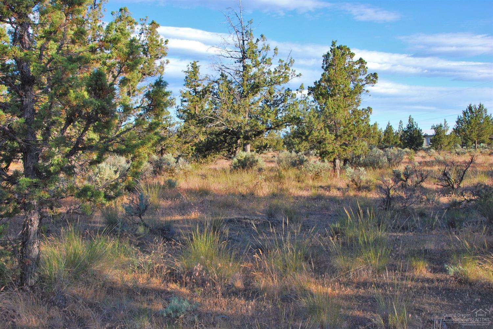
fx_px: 555
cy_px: 164
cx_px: 246
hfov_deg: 47.9
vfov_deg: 33.1
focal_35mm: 40
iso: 400
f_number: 13
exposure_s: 1/200
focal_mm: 27
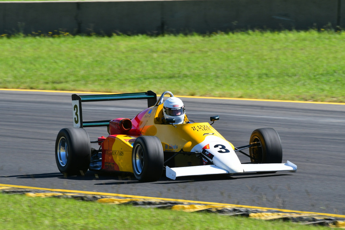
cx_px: 172
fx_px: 5464
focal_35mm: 570
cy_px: 115
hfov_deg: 3.6
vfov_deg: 2.4
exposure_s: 1/400
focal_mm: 380
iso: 400
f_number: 11
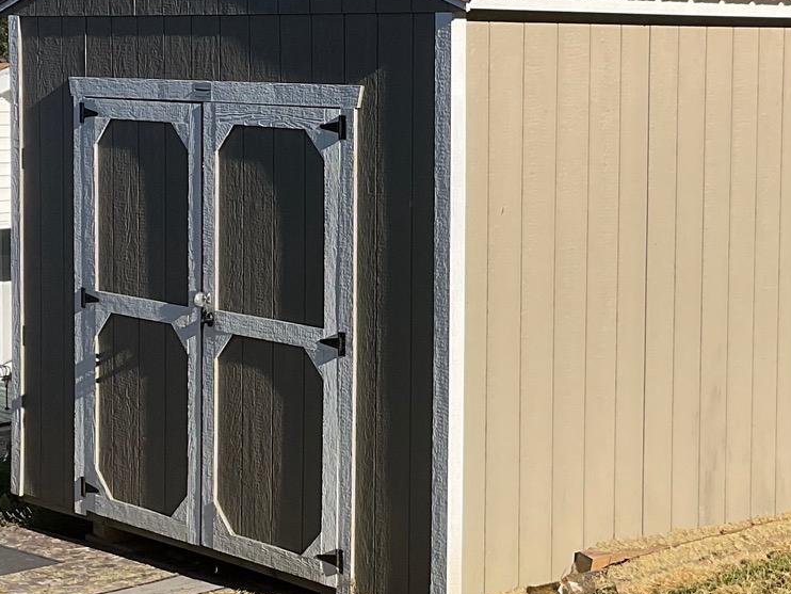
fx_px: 1829
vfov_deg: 18.4
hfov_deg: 24.3
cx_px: 495
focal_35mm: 80
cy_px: 173
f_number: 1.8
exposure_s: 1/1730
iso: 16
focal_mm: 3
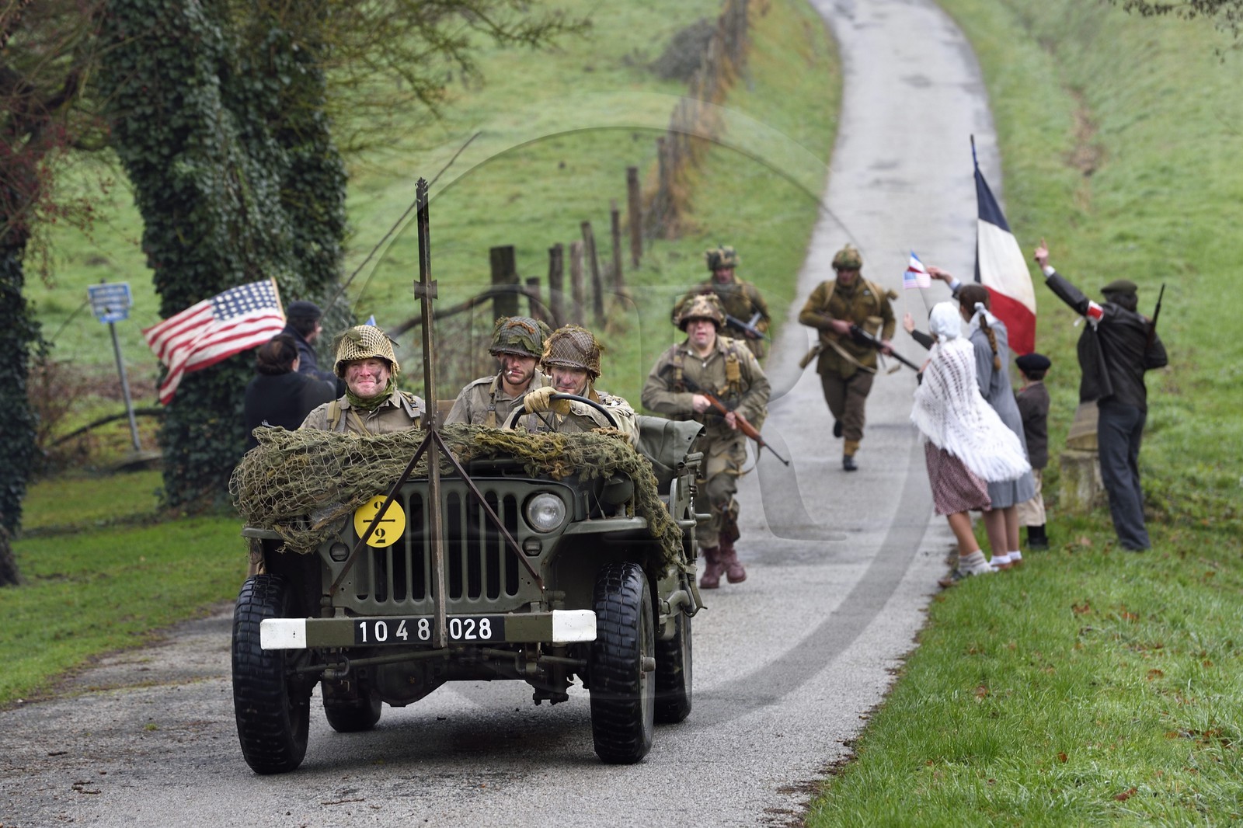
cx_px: 622
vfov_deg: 10.5
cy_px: 414
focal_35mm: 130
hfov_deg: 15.8
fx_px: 4487
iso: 800
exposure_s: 1/320
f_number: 4.5
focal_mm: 130
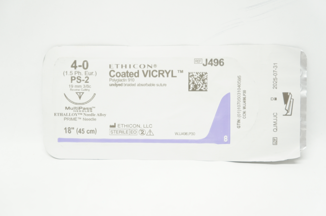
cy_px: 108
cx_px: 163
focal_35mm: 51
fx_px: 461
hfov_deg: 38.9
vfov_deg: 26.4
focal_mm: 34
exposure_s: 1/80
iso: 400
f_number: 4.5
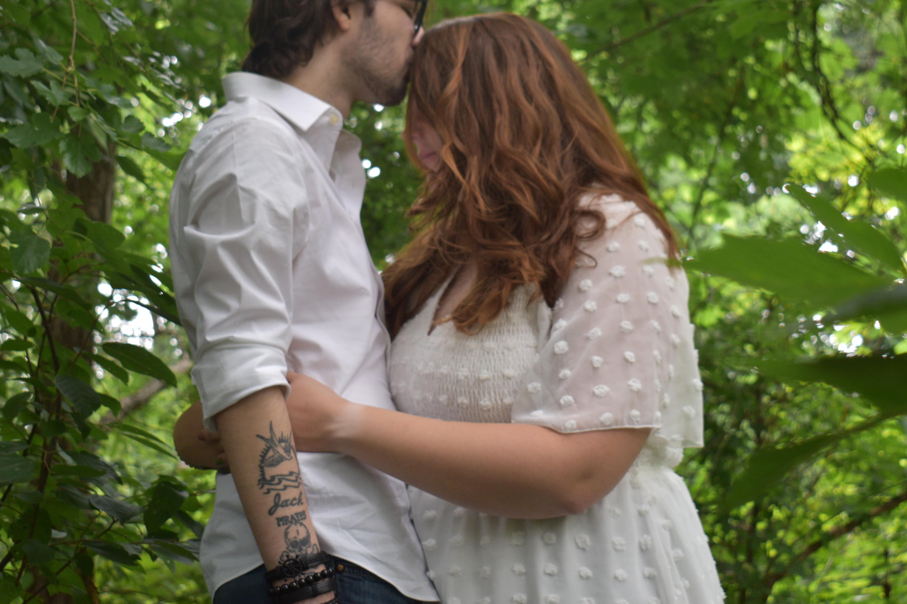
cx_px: 430
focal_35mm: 65
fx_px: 1637
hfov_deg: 31.0
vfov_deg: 20.9
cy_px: 246
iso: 320
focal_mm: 34
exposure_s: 1/125
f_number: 4.5
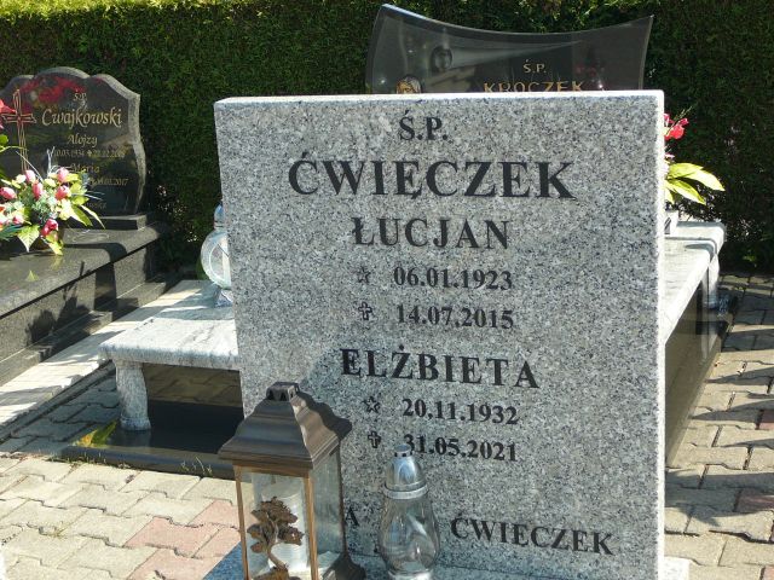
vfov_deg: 26.6
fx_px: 1230
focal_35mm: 55
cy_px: 290
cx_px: 387
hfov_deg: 34.9
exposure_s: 1/320
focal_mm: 8.2
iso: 80
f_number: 3.5
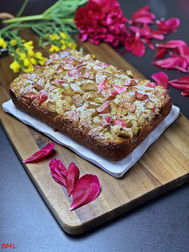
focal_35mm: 52
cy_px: 126
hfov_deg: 28.0
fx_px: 379
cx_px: 94
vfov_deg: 36.8
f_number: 2.4
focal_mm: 6
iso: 100
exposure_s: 1/100
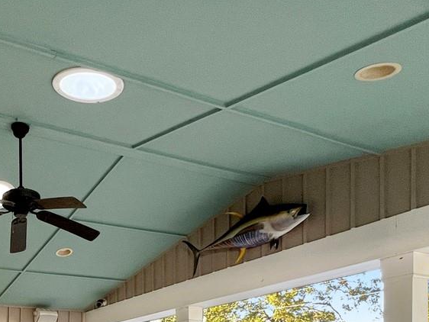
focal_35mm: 37
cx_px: 20
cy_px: 404
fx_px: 459
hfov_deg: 44.2
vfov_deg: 31.3
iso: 100
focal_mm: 1.57
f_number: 1.8
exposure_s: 1/99
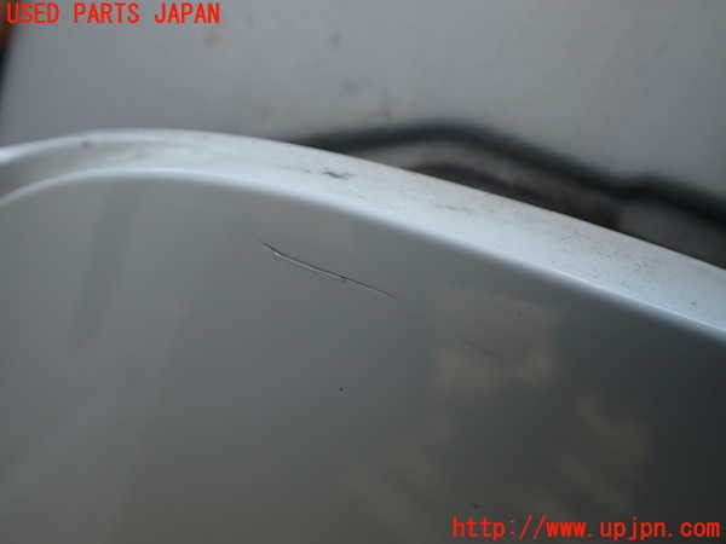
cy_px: 272
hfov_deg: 60.0
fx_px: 629
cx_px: 363
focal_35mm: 30
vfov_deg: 46.8
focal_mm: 5.4
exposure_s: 1/125
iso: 125
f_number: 2.3
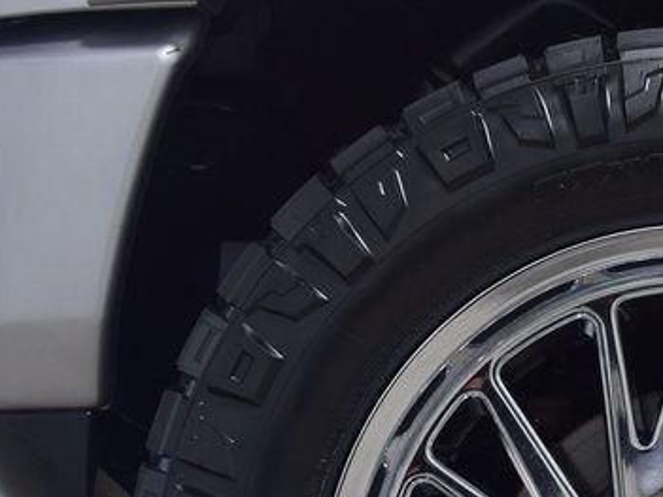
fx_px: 1934
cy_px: 611
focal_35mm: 101
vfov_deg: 14.2
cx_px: 697
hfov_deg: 18.8
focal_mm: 24
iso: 640
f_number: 6.3
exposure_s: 1/15
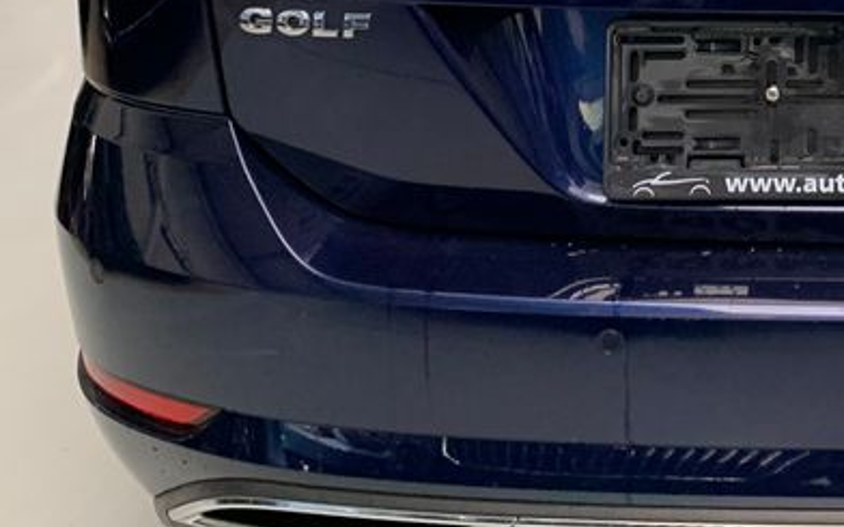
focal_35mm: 72
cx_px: 913
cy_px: -92
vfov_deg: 17.3
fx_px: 1656
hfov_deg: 26.5
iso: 200
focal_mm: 4.25
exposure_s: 1/60
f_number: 1.8
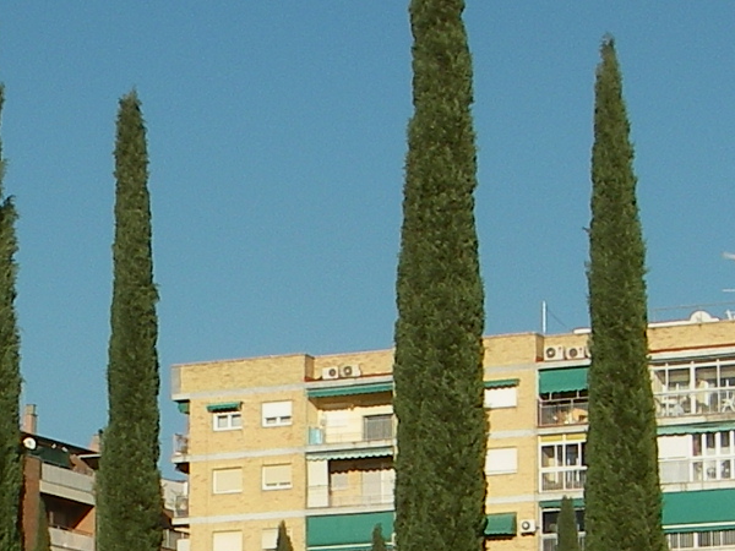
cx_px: 186
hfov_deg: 13.5
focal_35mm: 146
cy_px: 568
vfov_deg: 10.1
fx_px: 3100
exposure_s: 1/320
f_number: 6.6
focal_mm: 6.3
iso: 64
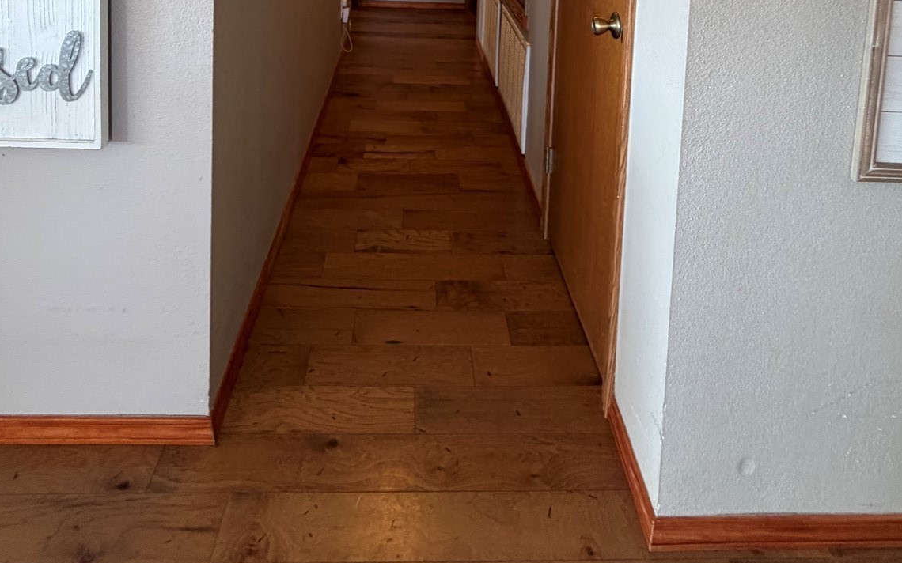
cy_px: -96
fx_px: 614
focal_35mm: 25
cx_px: 438
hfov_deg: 72.5
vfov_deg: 38.2
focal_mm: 2.22
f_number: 2.2
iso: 250
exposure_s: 1/60
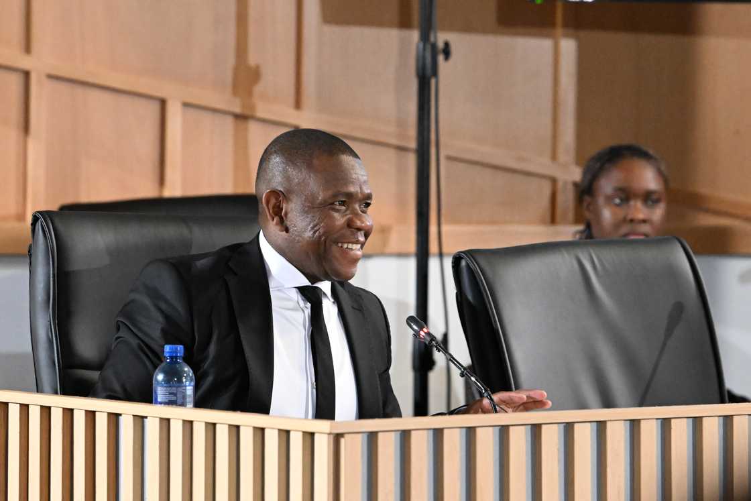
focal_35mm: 300
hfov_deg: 6.9
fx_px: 6259
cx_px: 376
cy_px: 250
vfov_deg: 4.6
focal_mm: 200
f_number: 5
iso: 10000
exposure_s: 1/400
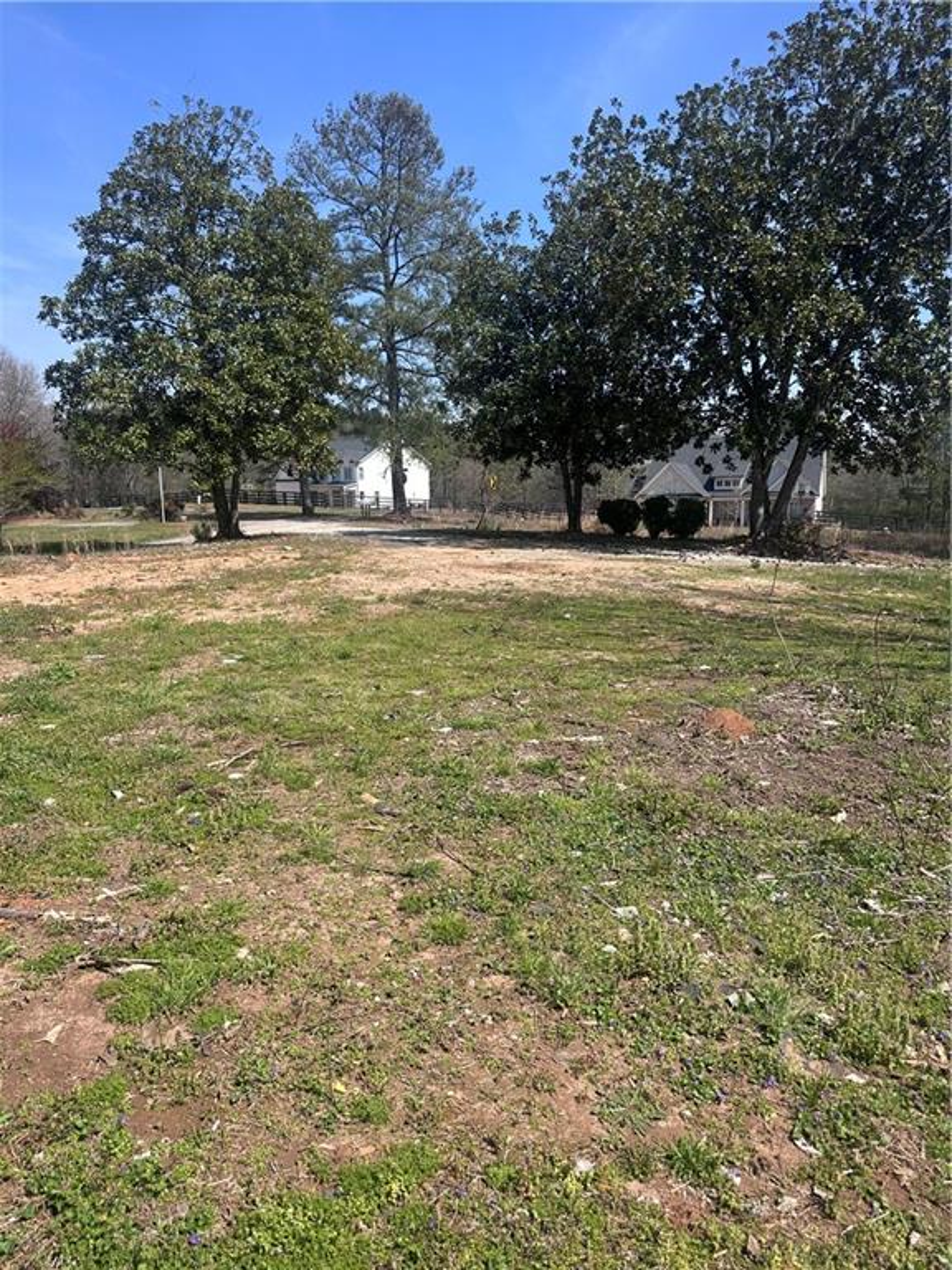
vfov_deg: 71.6
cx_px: 476
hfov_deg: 56.8
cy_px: 635
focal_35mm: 24
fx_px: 880
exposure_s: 1/3155
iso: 80
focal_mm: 6.86
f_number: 1.78
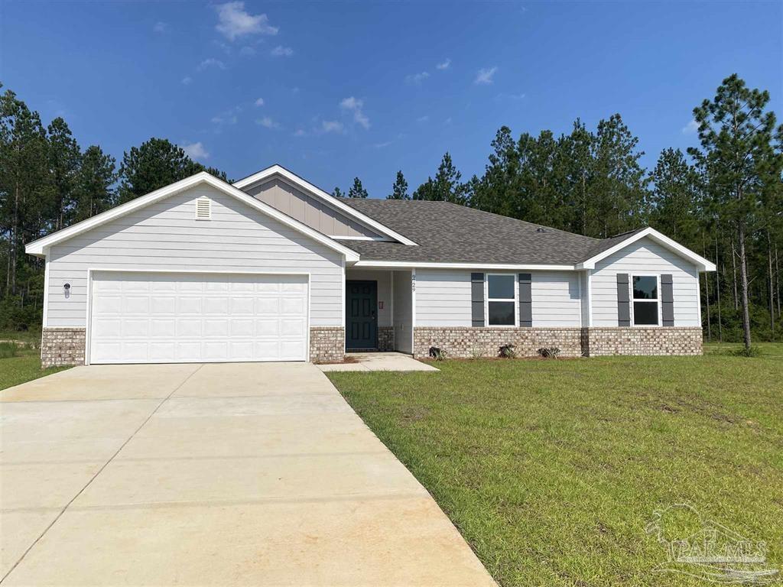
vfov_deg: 53.1
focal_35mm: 26
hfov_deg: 67.3
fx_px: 588
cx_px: 392
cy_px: 294
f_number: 1.8
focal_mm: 4.25
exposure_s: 1/7194
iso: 32
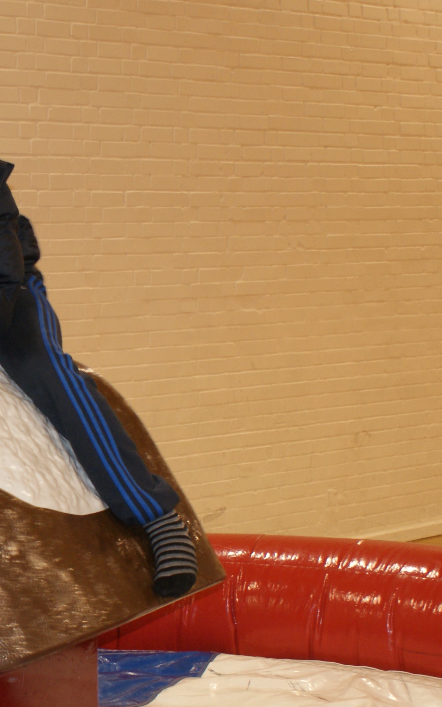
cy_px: 421
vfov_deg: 23.8
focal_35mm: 87
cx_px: -181
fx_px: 1677
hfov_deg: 14.2
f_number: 5
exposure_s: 1/60
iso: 400
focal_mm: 30
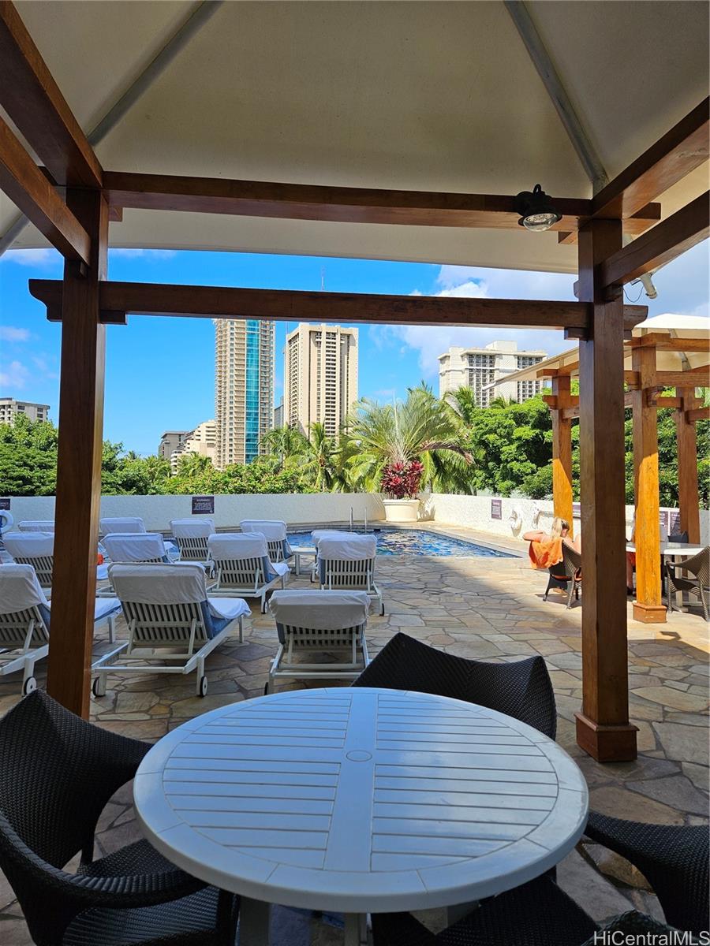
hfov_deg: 58.9
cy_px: 473
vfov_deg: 73.9
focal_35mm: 23
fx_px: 629
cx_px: 355
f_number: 1.8
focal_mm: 5.4
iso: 25
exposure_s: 1/1199
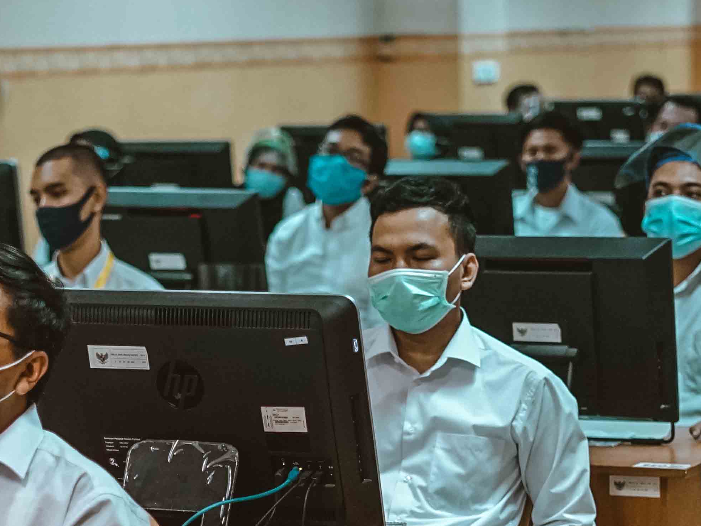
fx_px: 2896
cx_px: 239
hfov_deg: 13.8
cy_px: 598
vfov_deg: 10.2
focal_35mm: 143
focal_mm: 50
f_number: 1.8
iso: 1000
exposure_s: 1/160
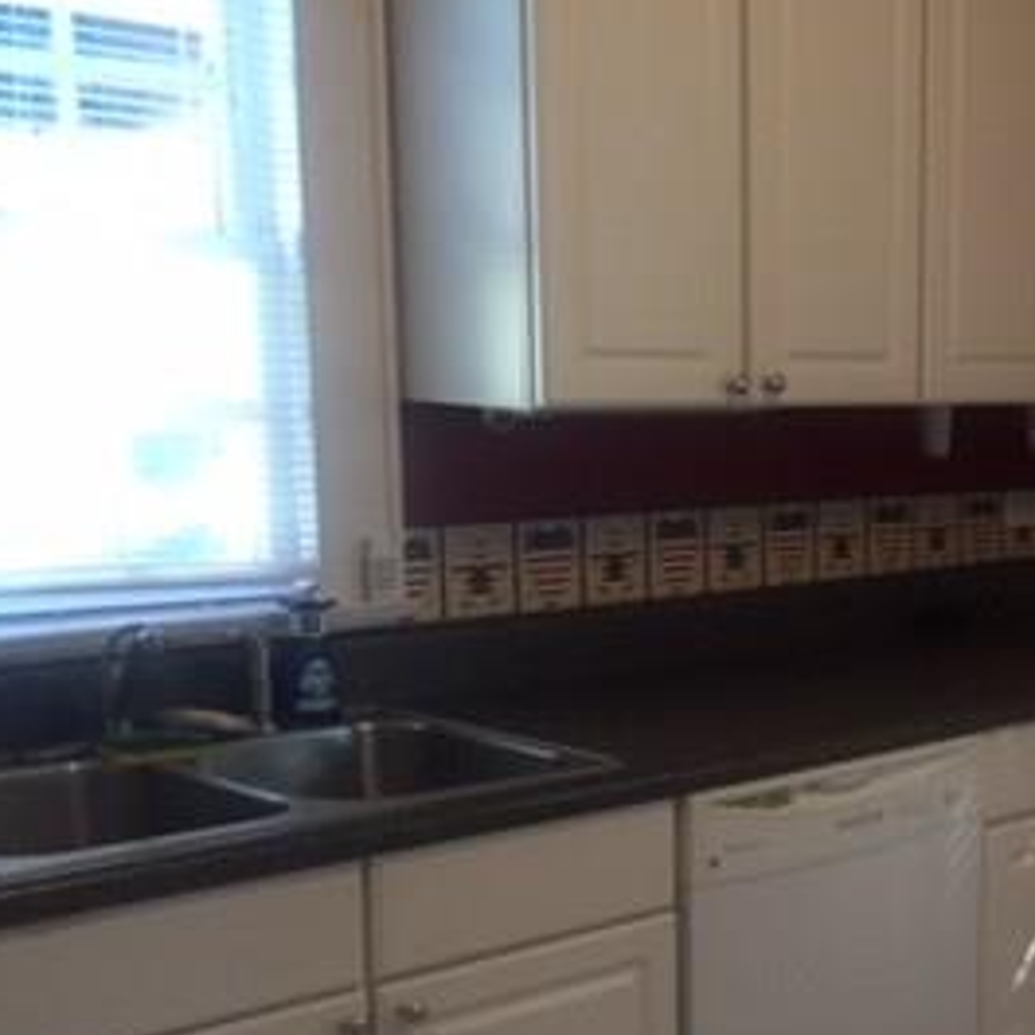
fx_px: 2097
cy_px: 773
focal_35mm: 62
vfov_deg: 27.4
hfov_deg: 25.9
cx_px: 1101
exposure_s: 1/30
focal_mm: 4.15
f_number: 2.2
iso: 160
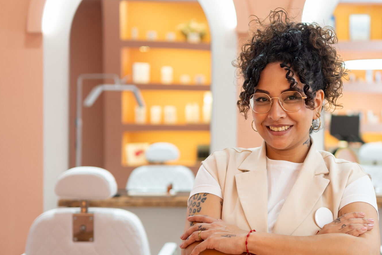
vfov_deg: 20.3
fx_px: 711
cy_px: 143
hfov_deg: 29.7
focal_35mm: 67
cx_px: 275
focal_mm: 35
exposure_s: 1/125
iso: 400
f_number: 1.8
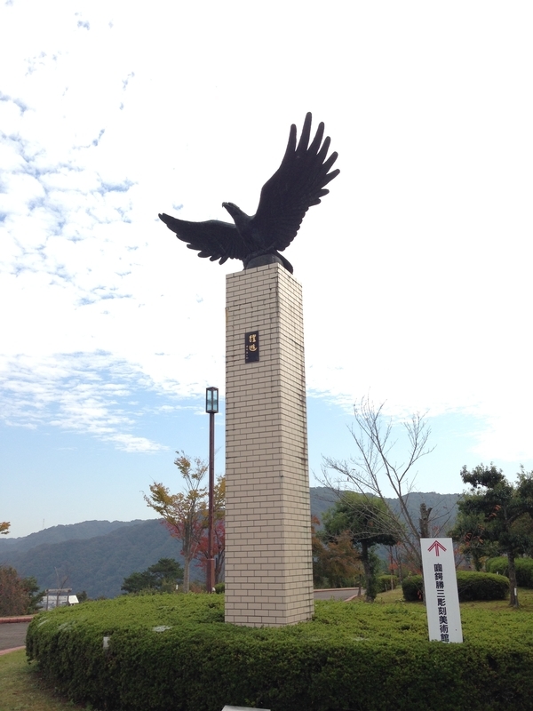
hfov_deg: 42.9
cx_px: 266
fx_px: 677
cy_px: 356
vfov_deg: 55.4
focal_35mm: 33
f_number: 2.4
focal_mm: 4.12
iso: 50
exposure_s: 1/1130
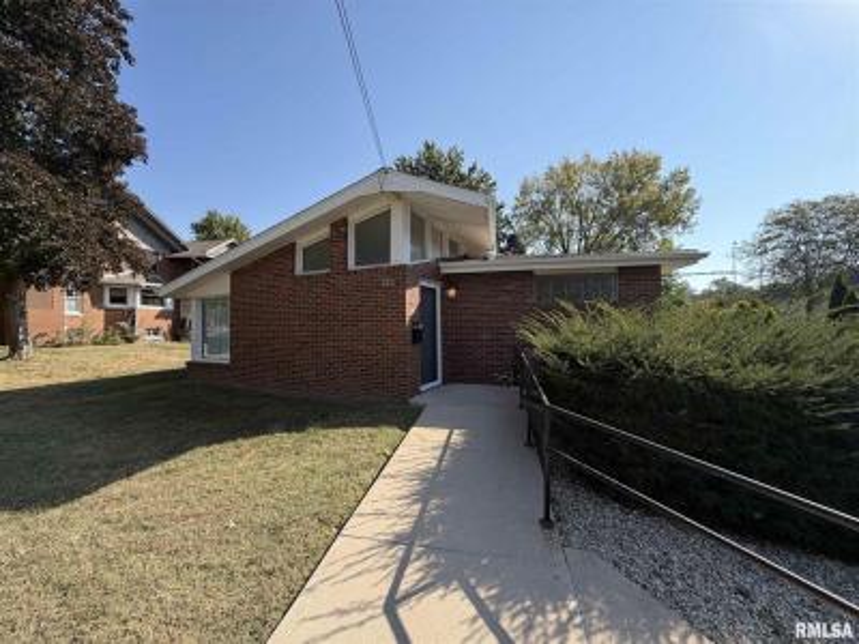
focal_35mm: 14
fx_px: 347
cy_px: 322
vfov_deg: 85.7
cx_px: 430
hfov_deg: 102.1
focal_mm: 2.22
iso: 32
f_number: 2.2
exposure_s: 1/770
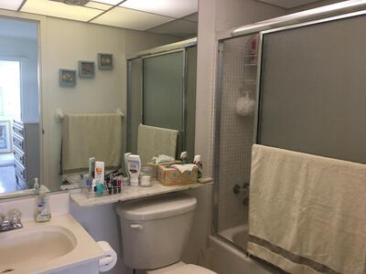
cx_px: 183
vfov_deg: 48.2
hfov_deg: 61.7
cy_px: 137
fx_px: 307
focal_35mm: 29
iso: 40
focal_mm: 4.15
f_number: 2.2
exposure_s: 1/30
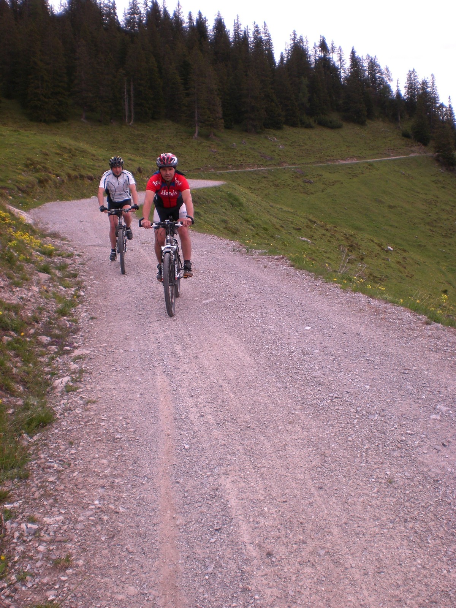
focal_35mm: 38
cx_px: 228
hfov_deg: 37.7
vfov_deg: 49.0
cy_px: 304
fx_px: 667
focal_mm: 6.3
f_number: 4.4
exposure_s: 1/250
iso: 50
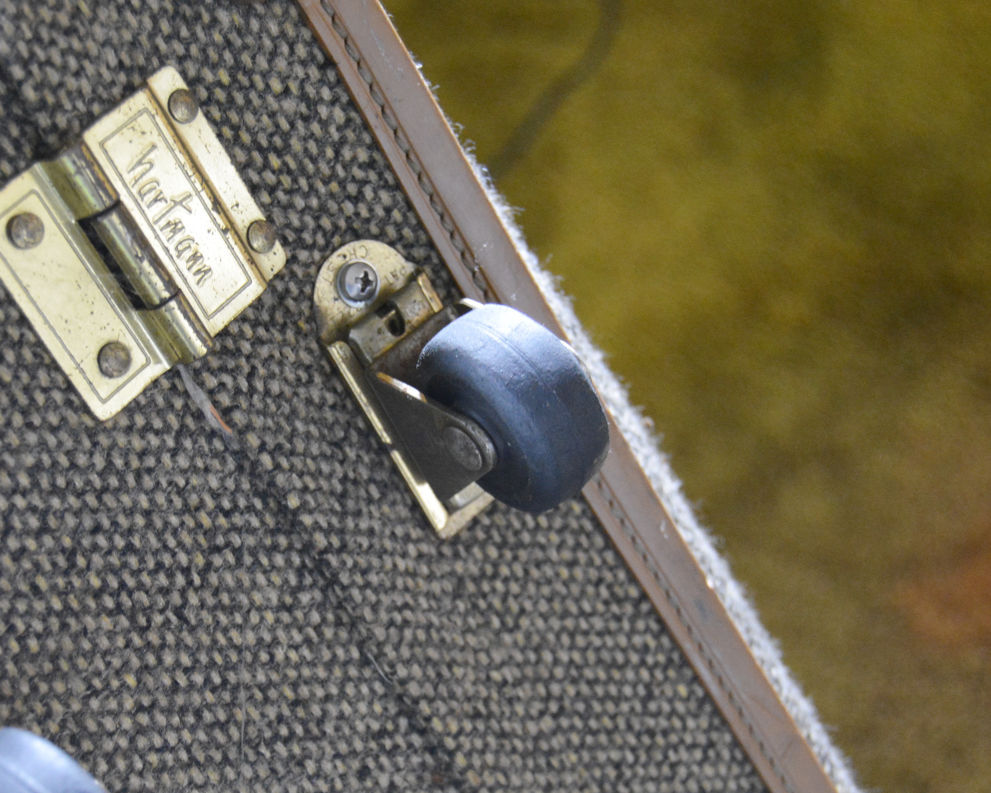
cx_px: 396
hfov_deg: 26.4
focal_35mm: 72
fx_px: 2112
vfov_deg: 21.2
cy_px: 479
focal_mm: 34
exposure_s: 1/30
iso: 3200
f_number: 4.5
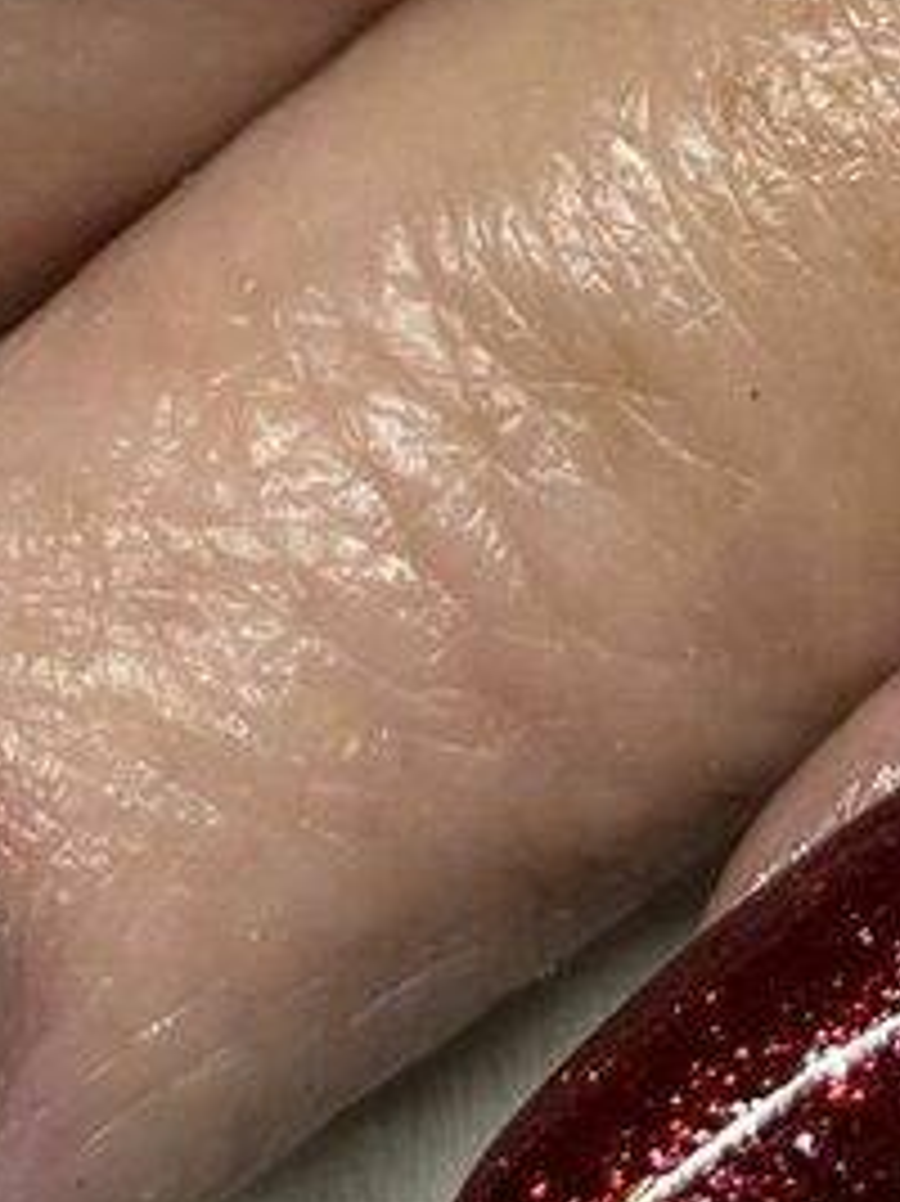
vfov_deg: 12.0
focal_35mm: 156
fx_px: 5412
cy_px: -716
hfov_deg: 9.5
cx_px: 724
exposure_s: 1/105
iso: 32
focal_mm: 4.25
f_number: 1.8
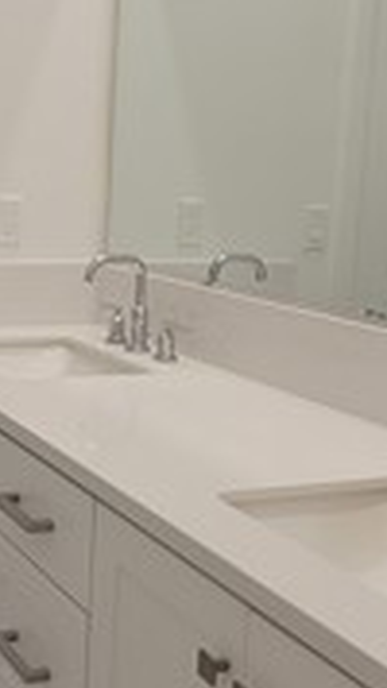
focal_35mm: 51
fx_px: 931
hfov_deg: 21.8
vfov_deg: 40.5
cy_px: 294
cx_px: -74
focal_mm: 2.2
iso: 125
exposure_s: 1/60
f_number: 2.2
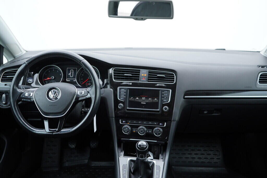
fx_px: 267
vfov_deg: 36.9
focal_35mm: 36
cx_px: 134
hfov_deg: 53.1
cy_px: 89
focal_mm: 24
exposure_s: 1/40
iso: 160
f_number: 2.8
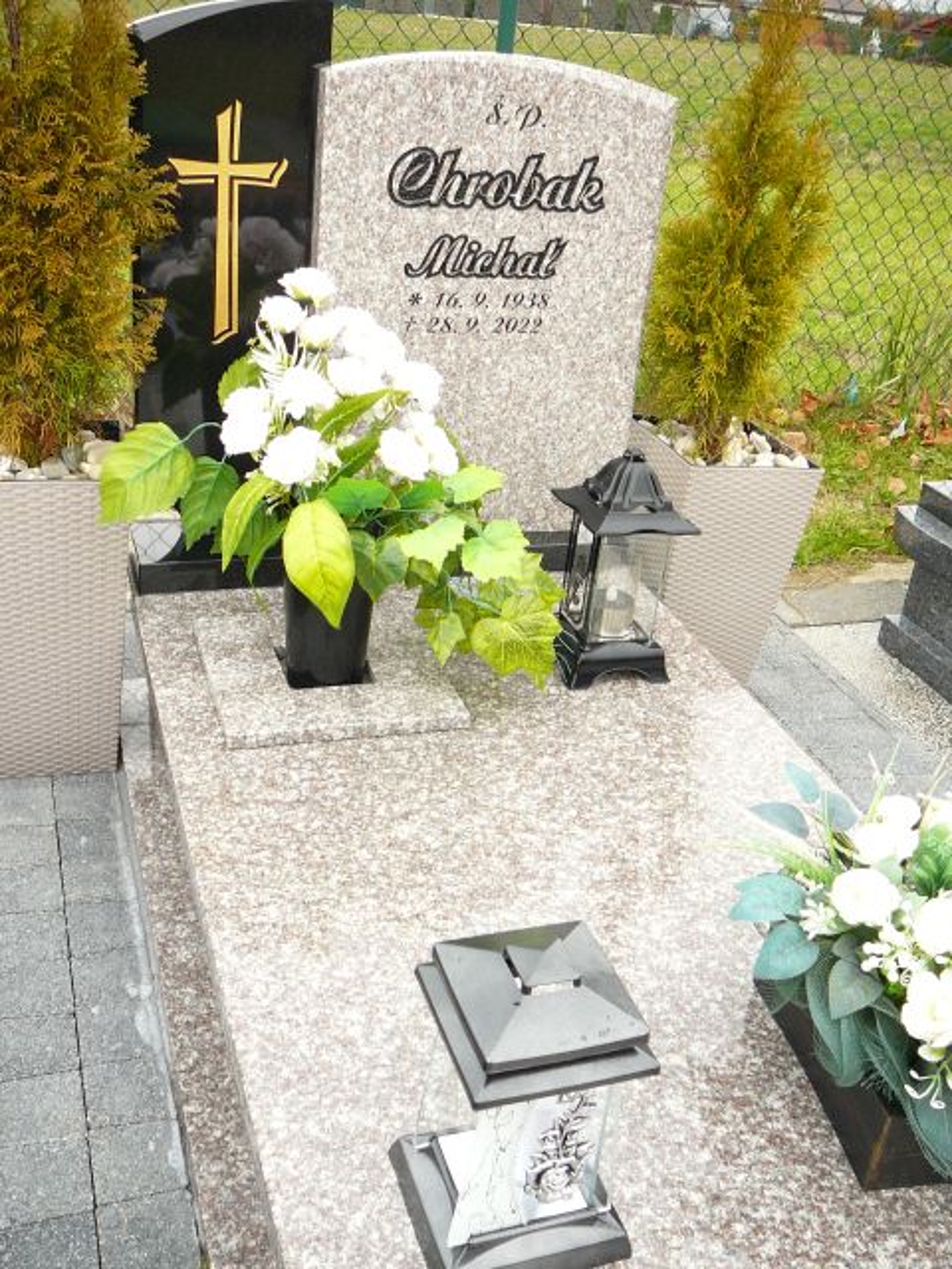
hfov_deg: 40.7
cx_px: 476
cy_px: 634
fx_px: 1283
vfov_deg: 52.6
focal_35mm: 35
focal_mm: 5.2
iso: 80
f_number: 2.8
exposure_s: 1/50
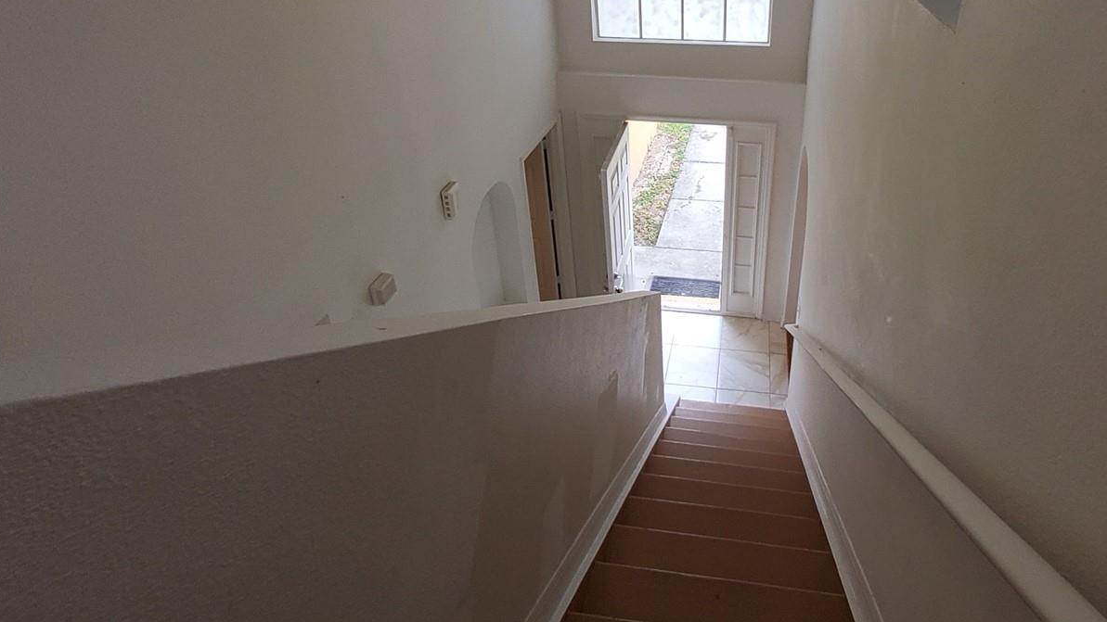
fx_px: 558
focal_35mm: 19
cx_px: 684
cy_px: 119
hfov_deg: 88.0
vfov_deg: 54.1
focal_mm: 1.13
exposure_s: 1/60
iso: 50
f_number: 2.2
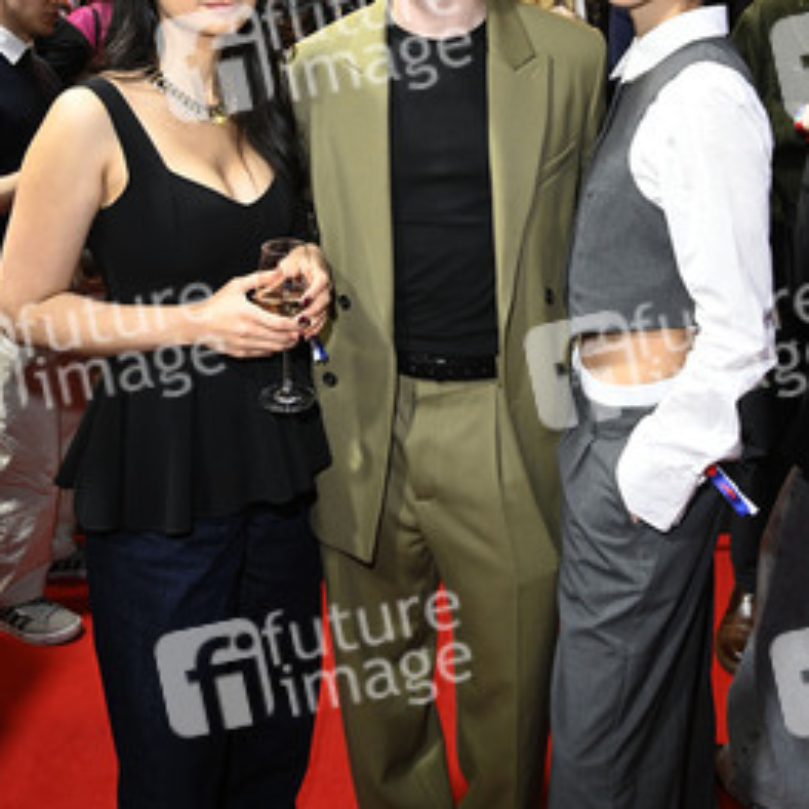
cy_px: 203
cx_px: 403
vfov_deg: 50.4
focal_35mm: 31
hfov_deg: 52.5
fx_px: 820
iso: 3200
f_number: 5.6
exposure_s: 1/40
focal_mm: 24
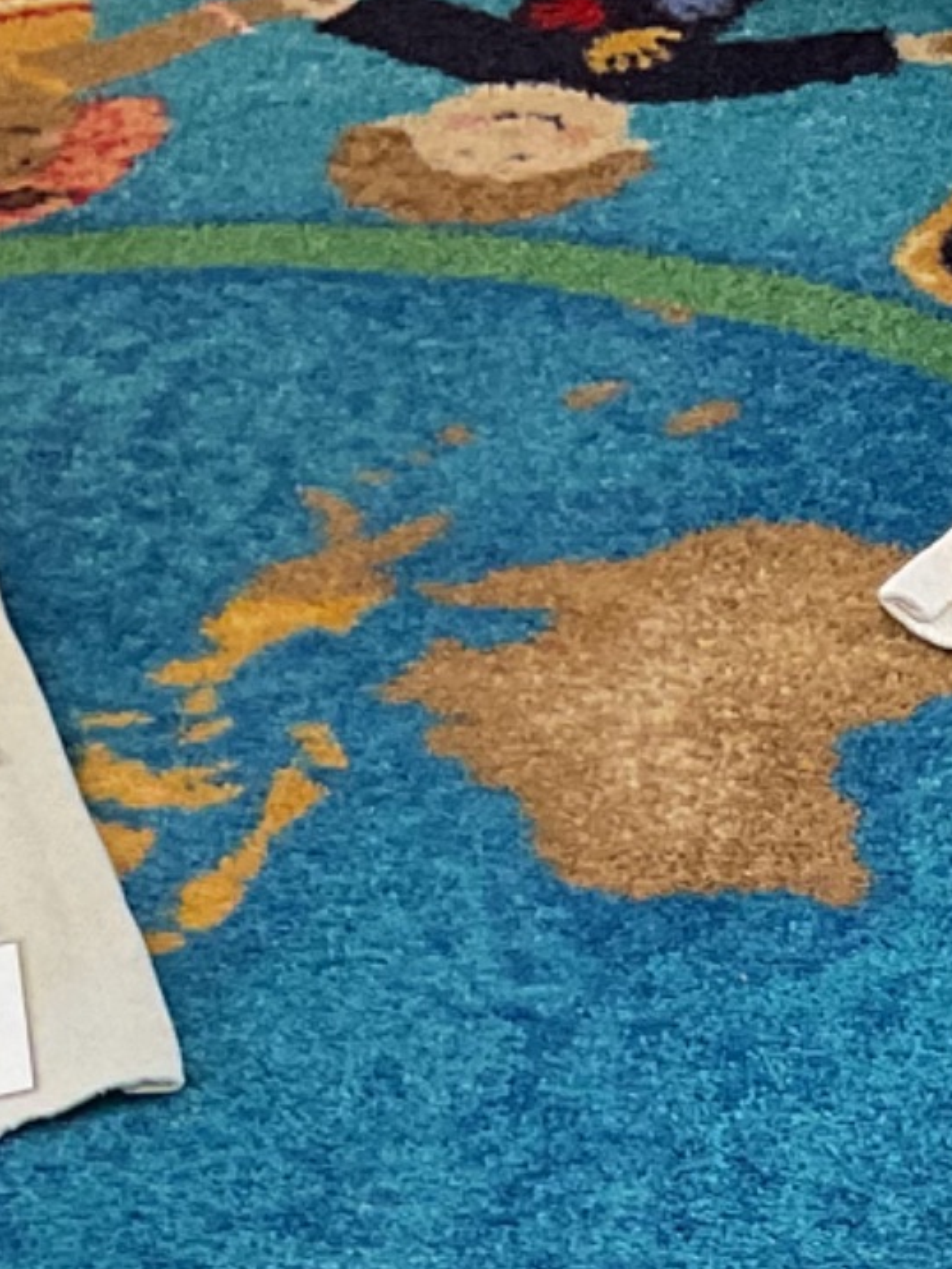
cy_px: 1910
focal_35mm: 132
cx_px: 1766
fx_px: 4839
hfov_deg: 10.5
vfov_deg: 14.0
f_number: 1.8
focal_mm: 3
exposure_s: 1/60
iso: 64
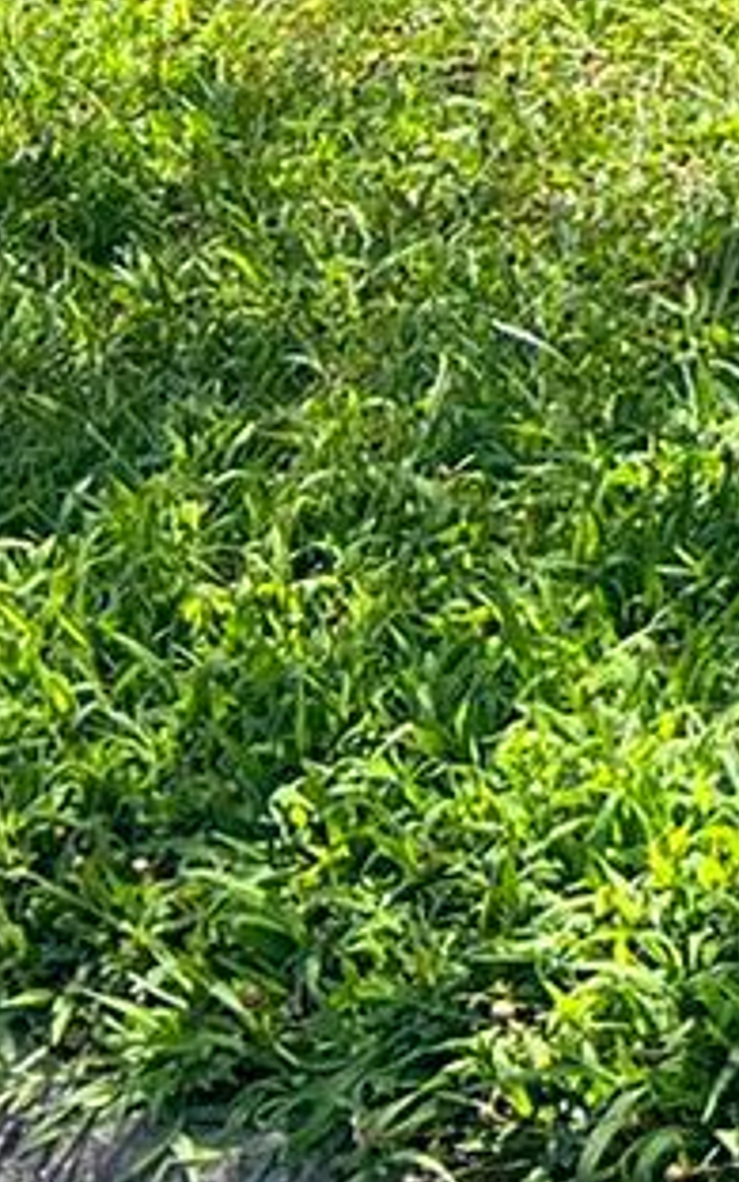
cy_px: -1356
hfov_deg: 6.2
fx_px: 5833
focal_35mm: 181
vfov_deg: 10.4
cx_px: 2842
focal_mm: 5.7
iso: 50
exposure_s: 1/1361
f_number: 1.5
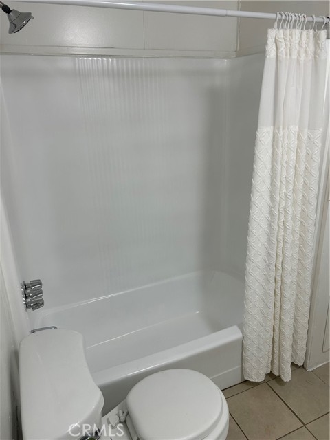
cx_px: 165
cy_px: 220
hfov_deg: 53.1
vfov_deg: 67.3
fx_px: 330
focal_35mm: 26
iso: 100
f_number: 1.5
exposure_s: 1/120
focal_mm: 5.7
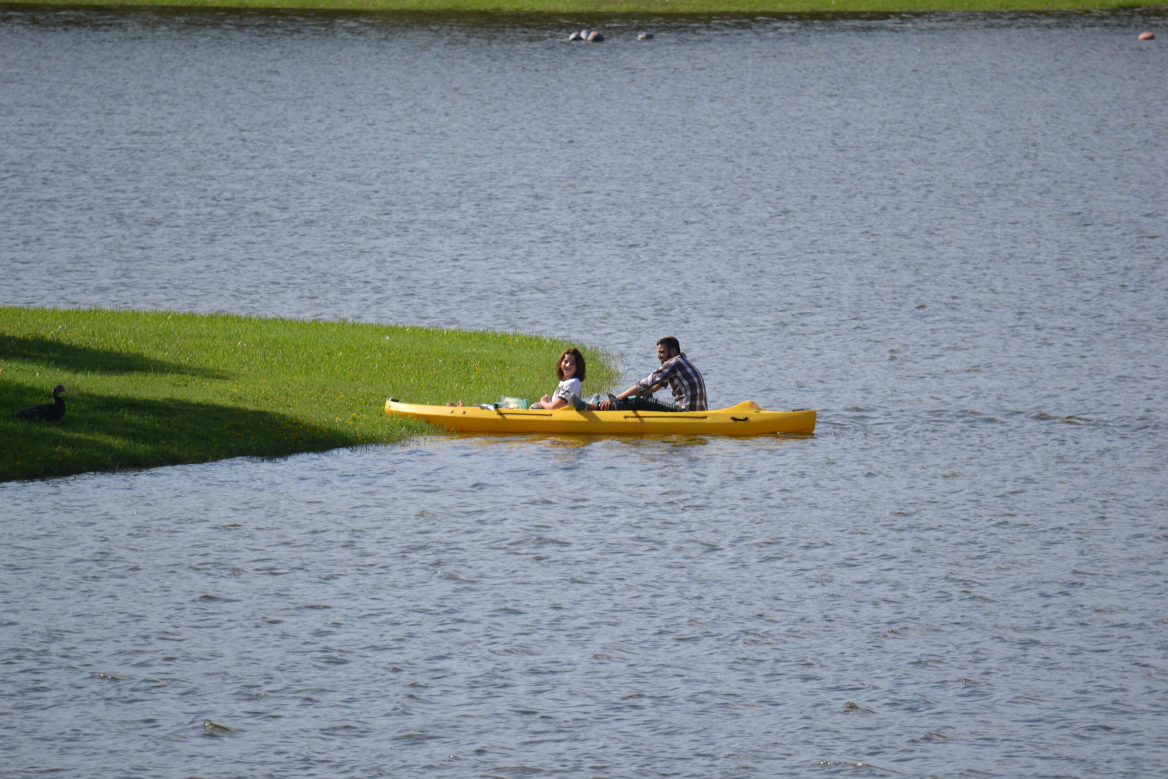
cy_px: 390
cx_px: 584
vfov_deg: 3.1
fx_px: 14599
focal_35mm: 450
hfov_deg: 4.6
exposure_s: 1/400
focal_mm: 300
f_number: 5.6
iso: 100
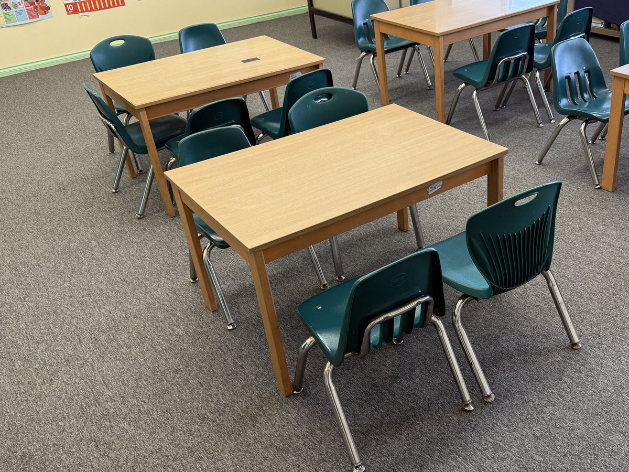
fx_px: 654
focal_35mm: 36
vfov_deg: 39.6
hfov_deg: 50.6
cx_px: 409
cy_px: 254
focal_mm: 6.76
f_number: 1.78
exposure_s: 1/120
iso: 160
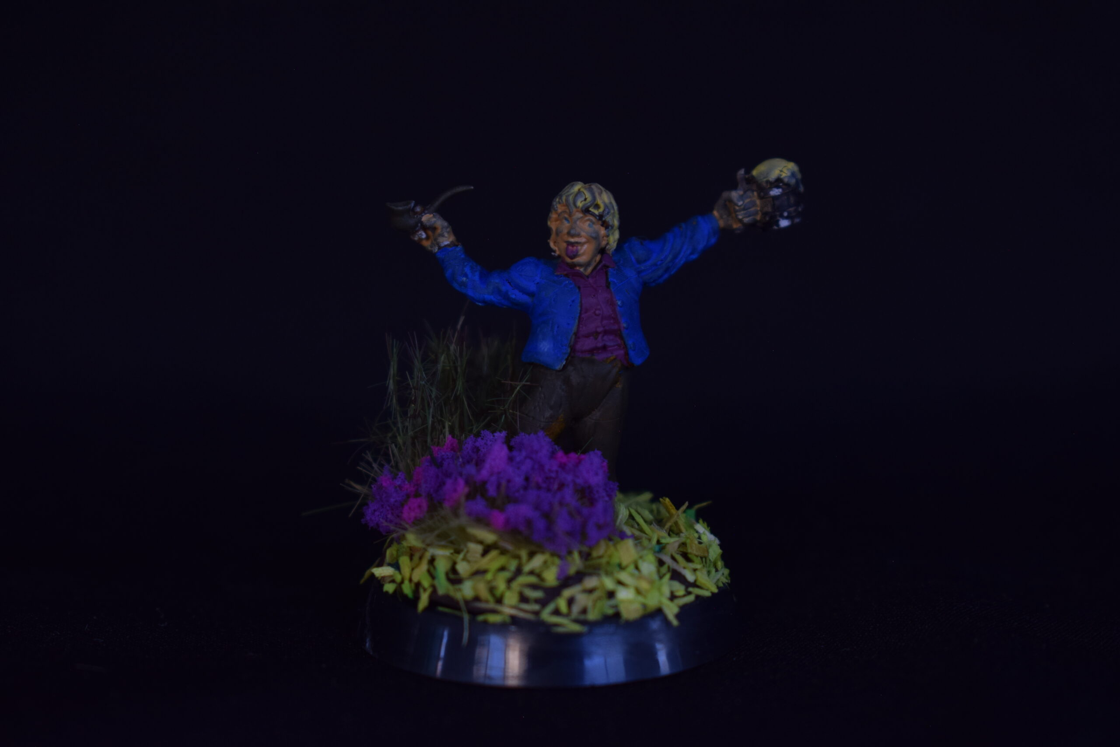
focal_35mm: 82
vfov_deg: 16.6
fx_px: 2567
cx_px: 560
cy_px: 374
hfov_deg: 24.6
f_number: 5.6
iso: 400
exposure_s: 1/30
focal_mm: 55
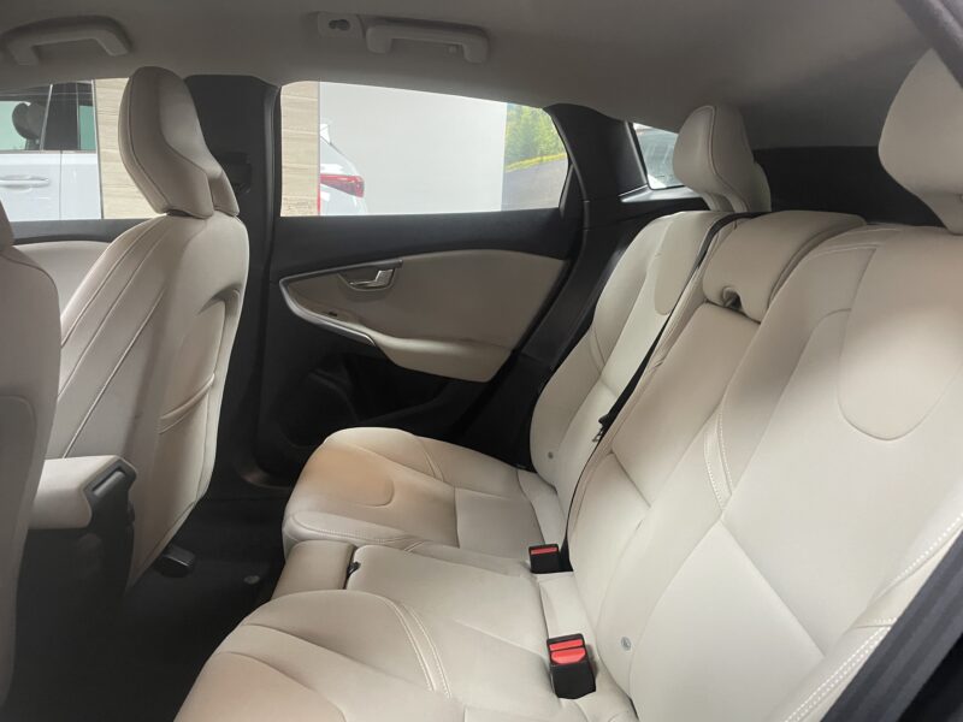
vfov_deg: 53.1
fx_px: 723
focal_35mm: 26
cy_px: 361
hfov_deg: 67.3
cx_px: 482
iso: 400
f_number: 1.6
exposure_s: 1/33
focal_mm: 4.2
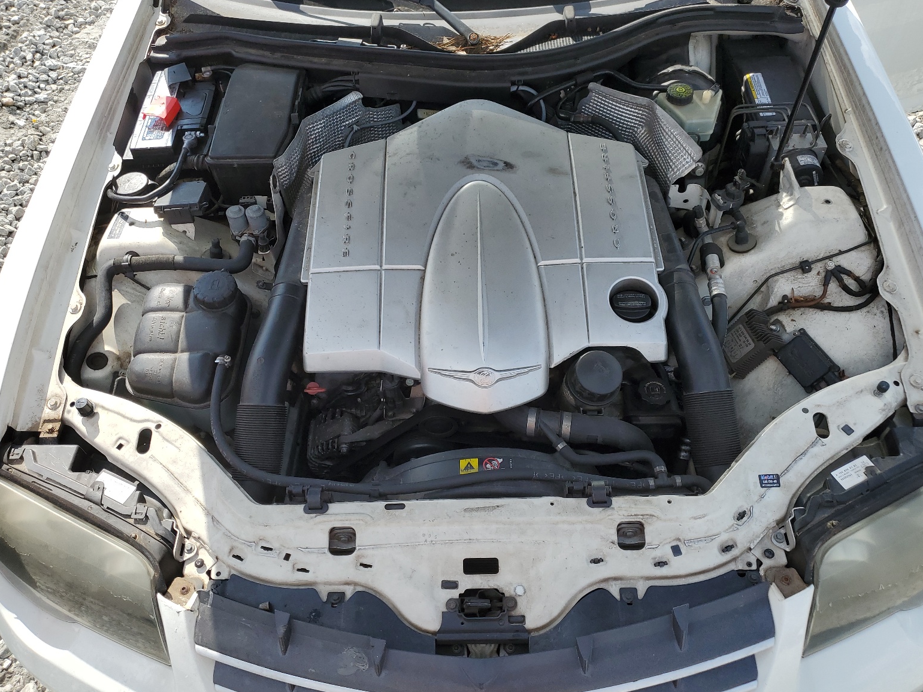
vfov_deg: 51.4
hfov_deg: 65.3
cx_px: 468
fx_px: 720
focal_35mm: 27
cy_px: 347
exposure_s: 1/2000
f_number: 1.5
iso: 50
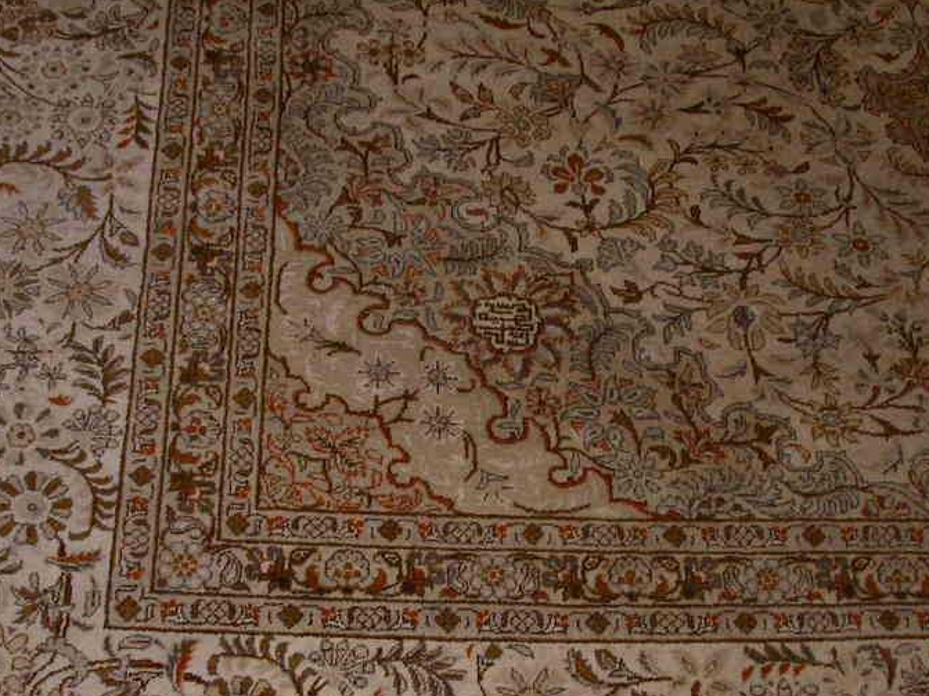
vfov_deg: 25.1
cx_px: 436
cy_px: 450
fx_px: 1556
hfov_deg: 33.2
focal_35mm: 58
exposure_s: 1/60
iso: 100
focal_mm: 7.85
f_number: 2.6
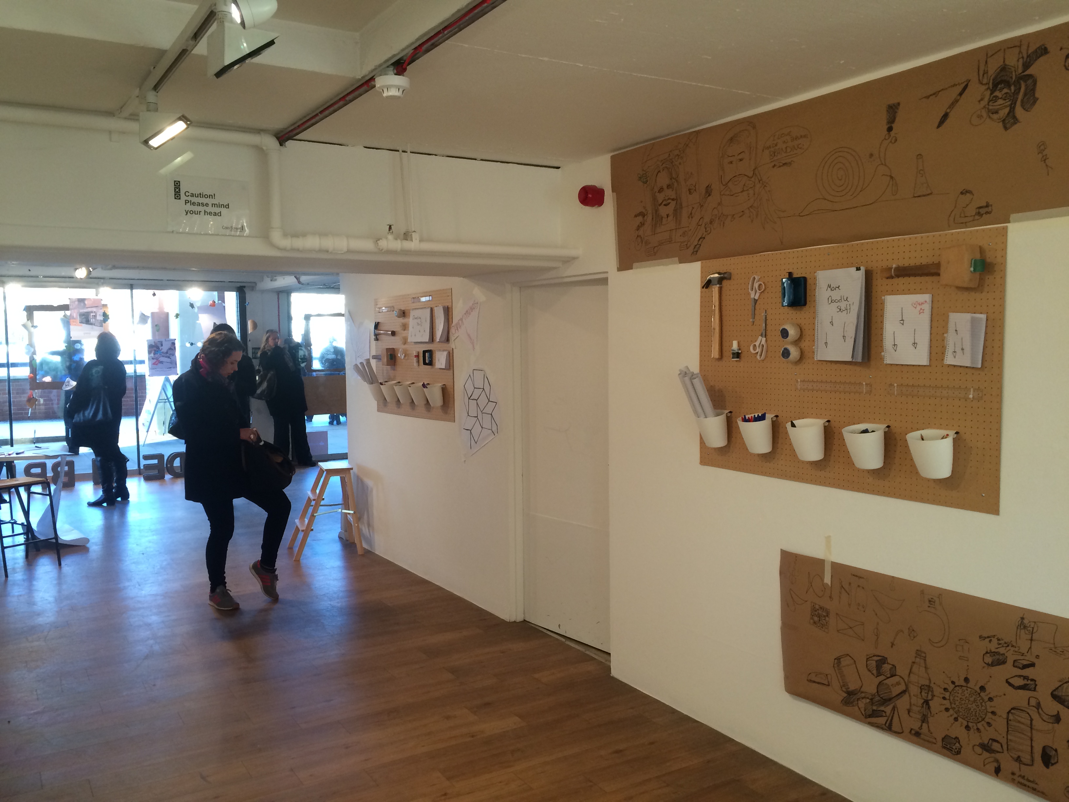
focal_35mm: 29
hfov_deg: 61.7
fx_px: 896
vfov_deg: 48.2
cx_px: 534
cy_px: 401
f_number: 2.2
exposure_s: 1/33
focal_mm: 4.15
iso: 64
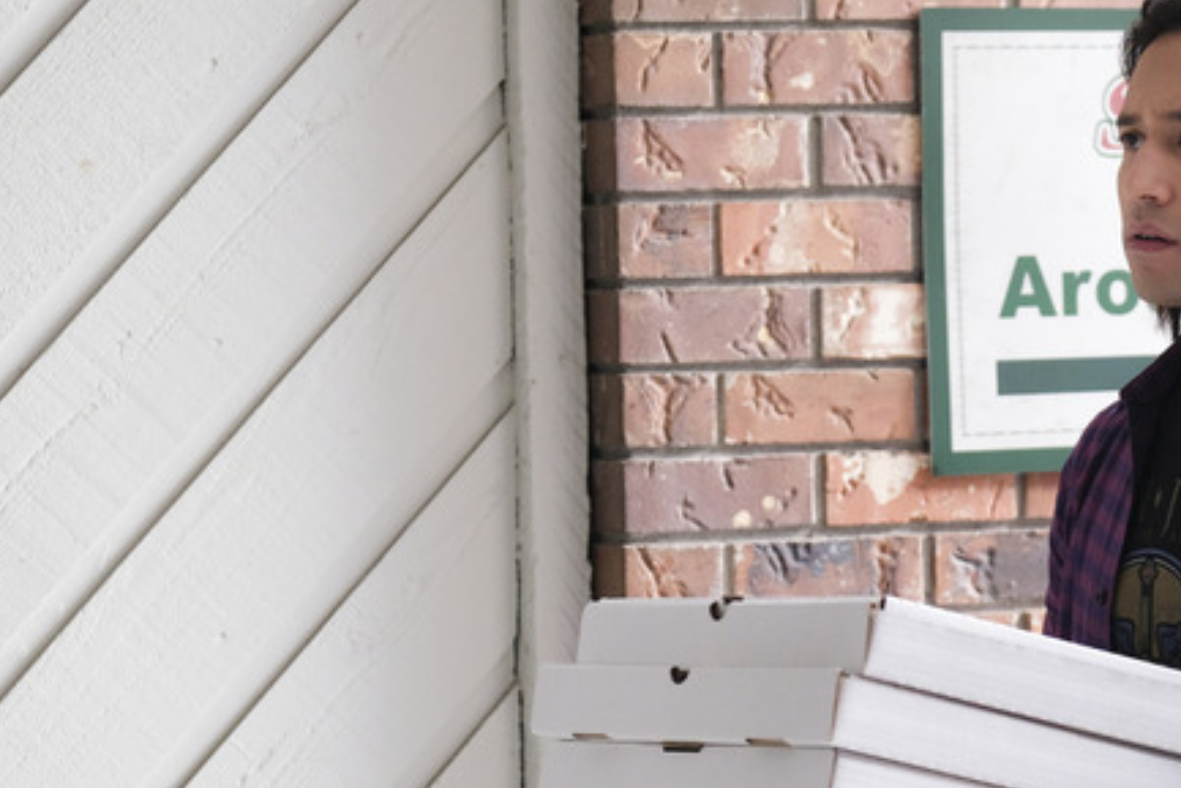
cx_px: 769
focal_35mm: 135
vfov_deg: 10.1
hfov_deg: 15.2
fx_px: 4430
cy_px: 613
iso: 1250
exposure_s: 1/250
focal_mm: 50
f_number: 2.8
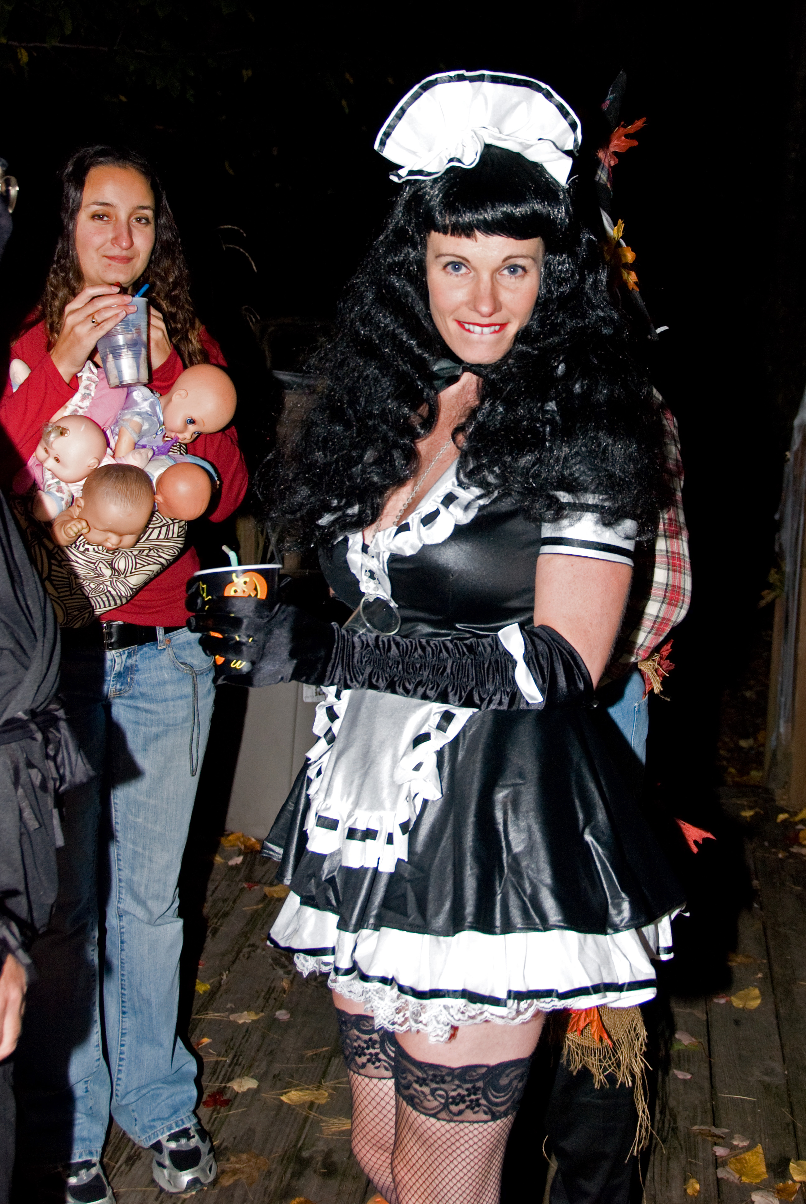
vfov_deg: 53.1
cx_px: 403
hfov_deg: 37.0
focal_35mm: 36
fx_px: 1205
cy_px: 602
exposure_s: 1/60
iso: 200
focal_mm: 24
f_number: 4
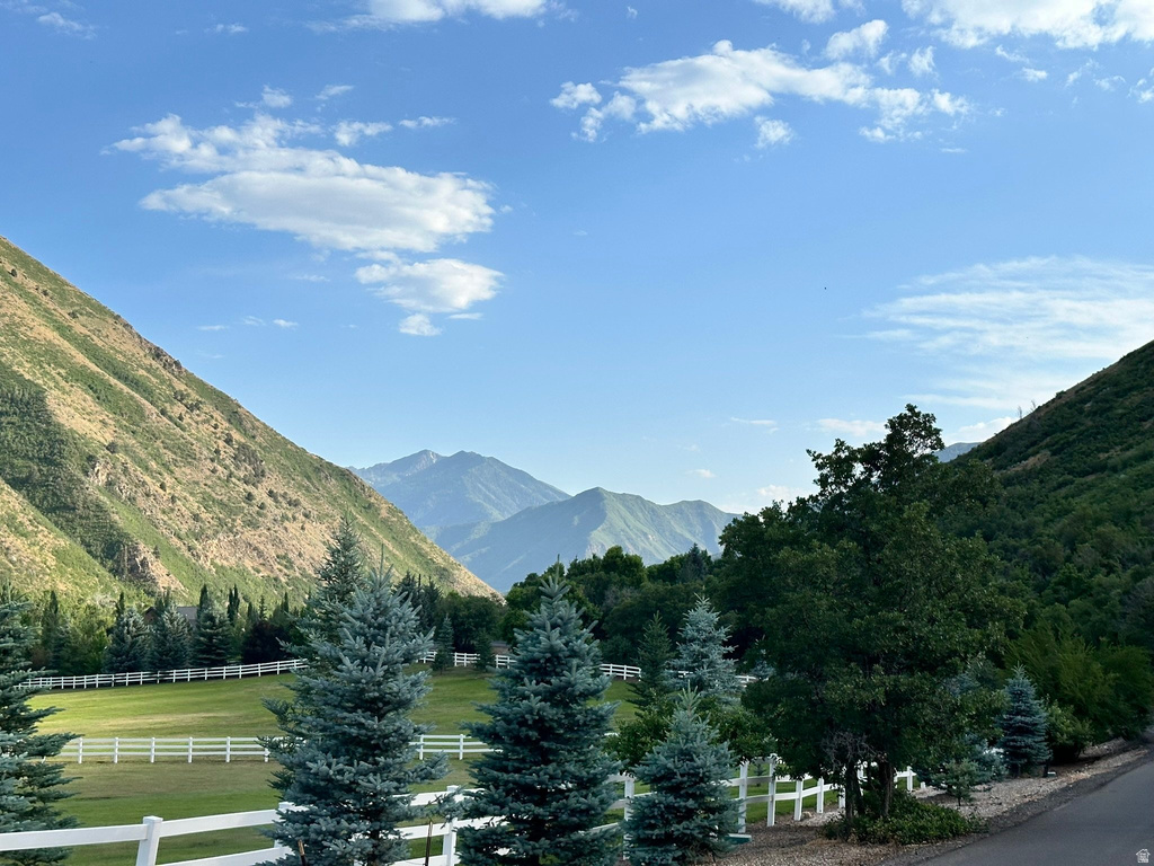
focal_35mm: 48
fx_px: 1600
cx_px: 577
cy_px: 433
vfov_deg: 30.3
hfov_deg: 39.7
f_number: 1.78
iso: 64
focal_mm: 6.86
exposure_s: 1/3731
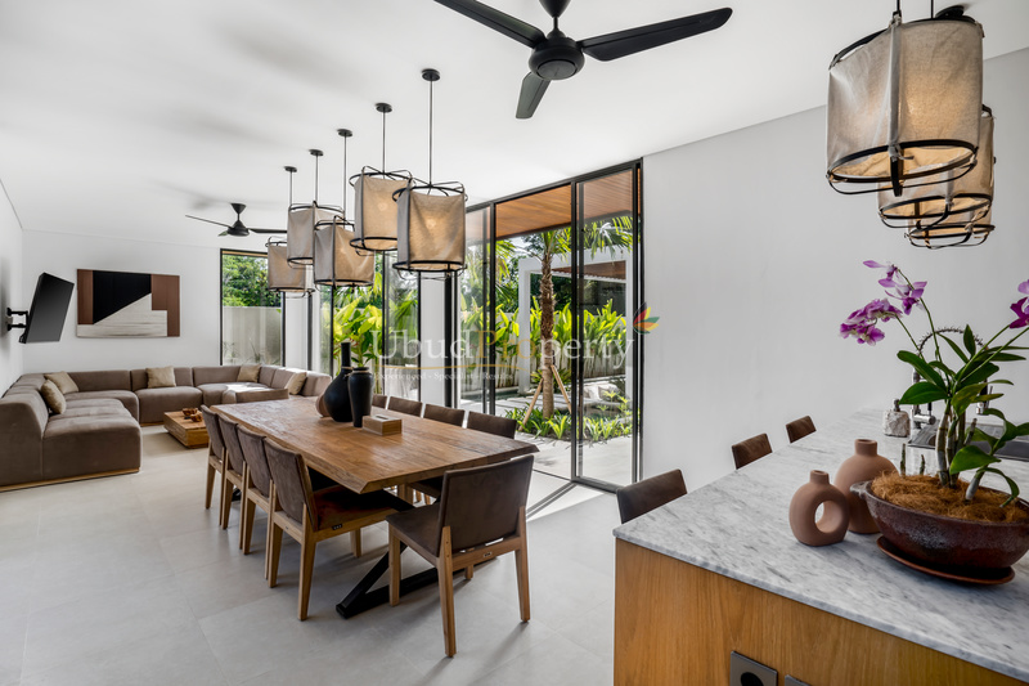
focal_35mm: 16
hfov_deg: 96.7
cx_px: 514
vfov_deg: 73.7
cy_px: 343
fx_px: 457
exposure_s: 1/3
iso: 50
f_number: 10
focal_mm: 16
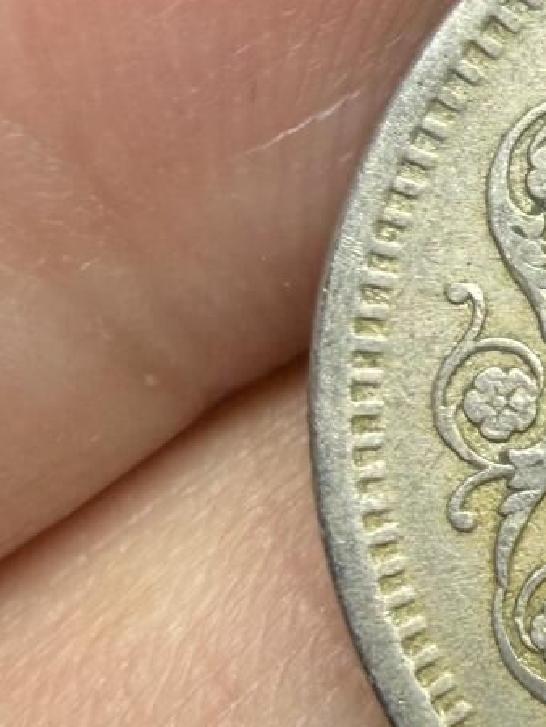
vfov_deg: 18.9
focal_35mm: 104
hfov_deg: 13.2
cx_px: 882
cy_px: 349
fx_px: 2185
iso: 64
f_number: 2.2
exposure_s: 1/121
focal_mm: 2.22
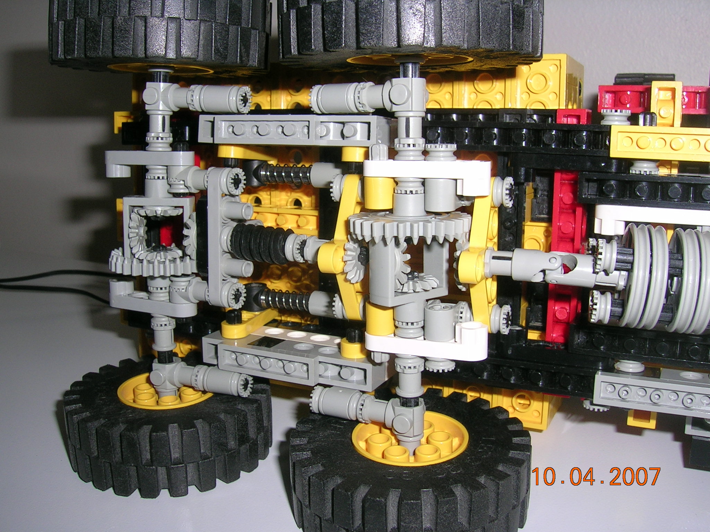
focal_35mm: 35
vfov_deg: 40.7
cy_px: 266
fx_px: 718
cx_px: 355
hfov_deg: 52.6
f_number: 4.8
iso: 50
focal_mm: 5.4
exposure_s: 1/60.1
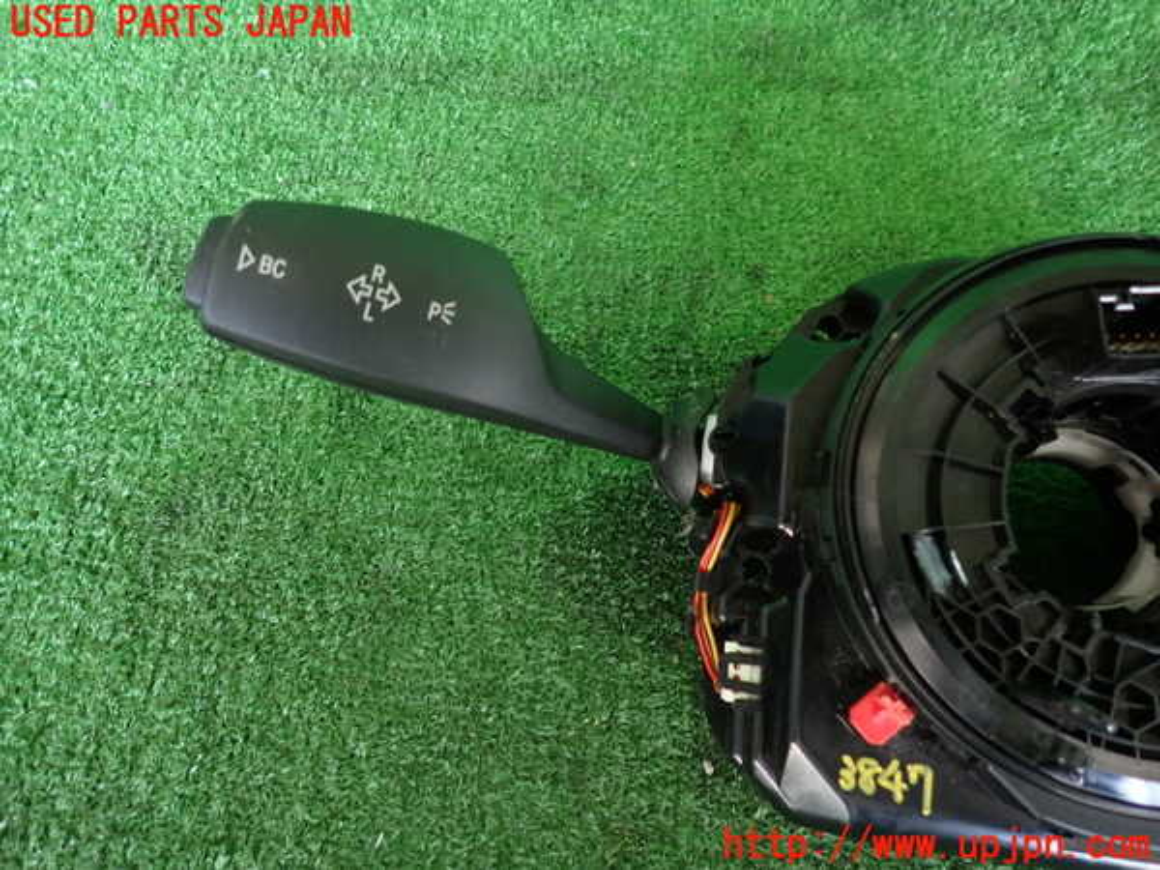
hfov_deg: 69.4
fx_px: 838
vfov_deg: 54.9
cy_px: 435
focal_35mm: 25
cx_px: 580
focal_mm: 4.5
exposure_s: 1/40
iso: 200
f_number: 2
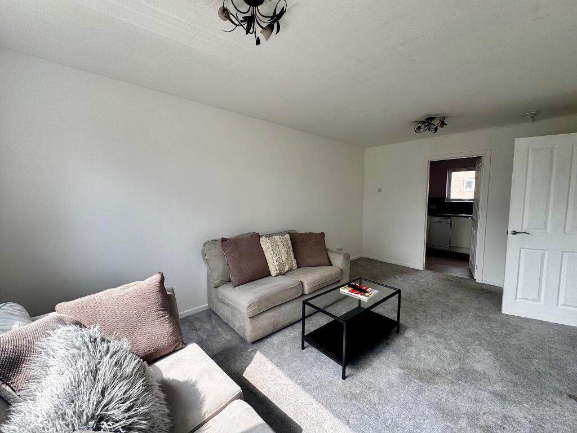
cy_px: 216
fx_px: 233
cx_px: 288
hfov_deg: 102.1
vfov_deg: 85.7
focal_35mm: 14
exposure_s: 1/127
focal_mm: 2.22
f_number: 2.2
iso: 40
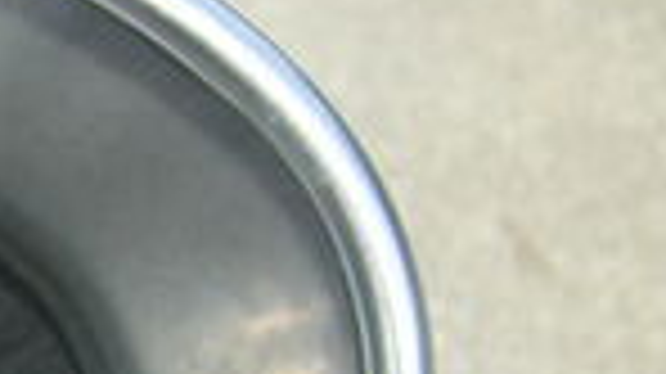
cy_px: 406
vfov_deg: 9.1
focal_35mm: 132
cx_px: -446
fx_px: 2329
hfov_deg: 14.7
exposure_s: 1/250
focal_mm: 5
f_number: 3.5
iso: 80
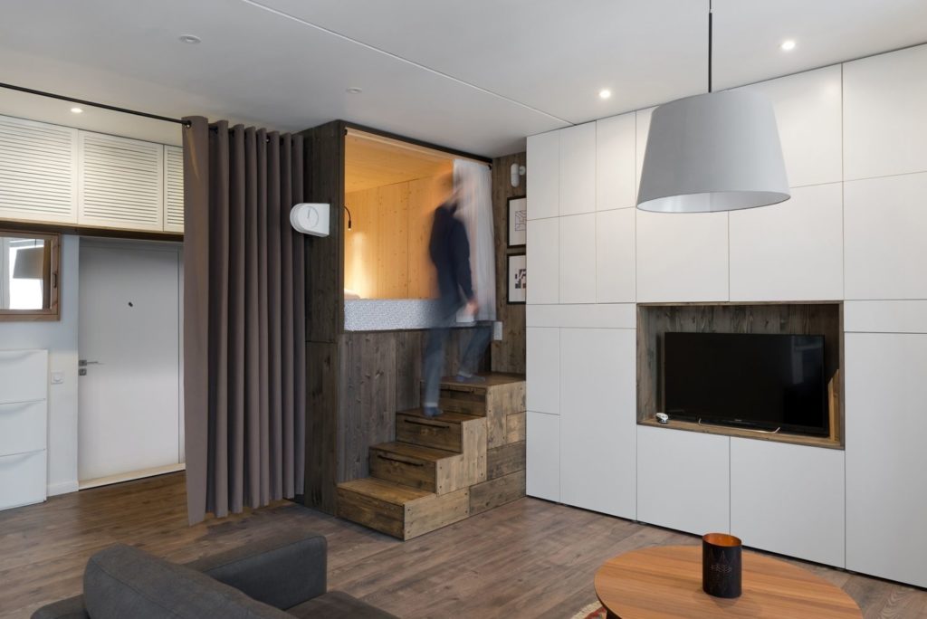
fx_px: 618
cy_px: 310
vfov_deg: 53.2
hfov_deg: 73.7
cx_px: 464
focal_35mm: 24
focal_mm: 24
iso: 320
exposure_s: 1/2
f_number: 8
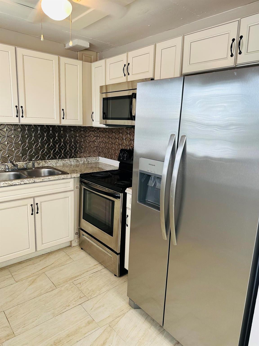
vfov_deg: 71.6
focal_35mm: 24
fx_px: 239
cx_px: 130
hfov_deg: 56.8
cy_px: 173
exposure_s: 1/120
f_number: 1.78
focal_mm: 6.86
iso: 200
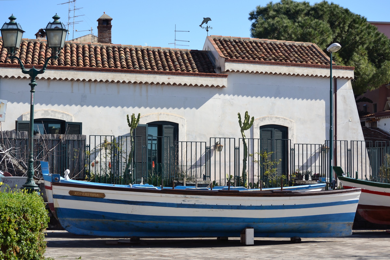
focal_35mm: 82
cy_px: 130
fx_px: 894
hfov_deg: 24.6
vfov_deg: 16.5
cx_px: 195
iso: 100
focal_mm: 55
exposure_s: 1/200
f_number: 7.1
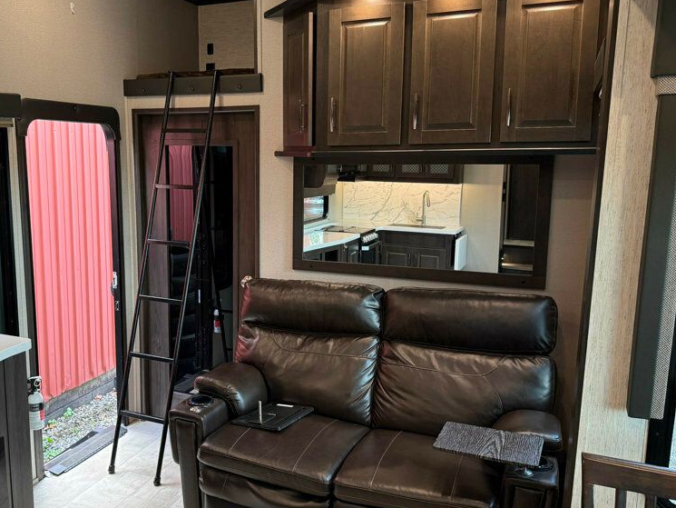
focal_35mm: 33
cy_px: 255
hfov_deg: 54.8
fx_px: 645
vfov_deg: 43.0
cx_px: 259
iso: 200
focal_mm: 6.76
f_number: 1.78
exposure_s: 1/94
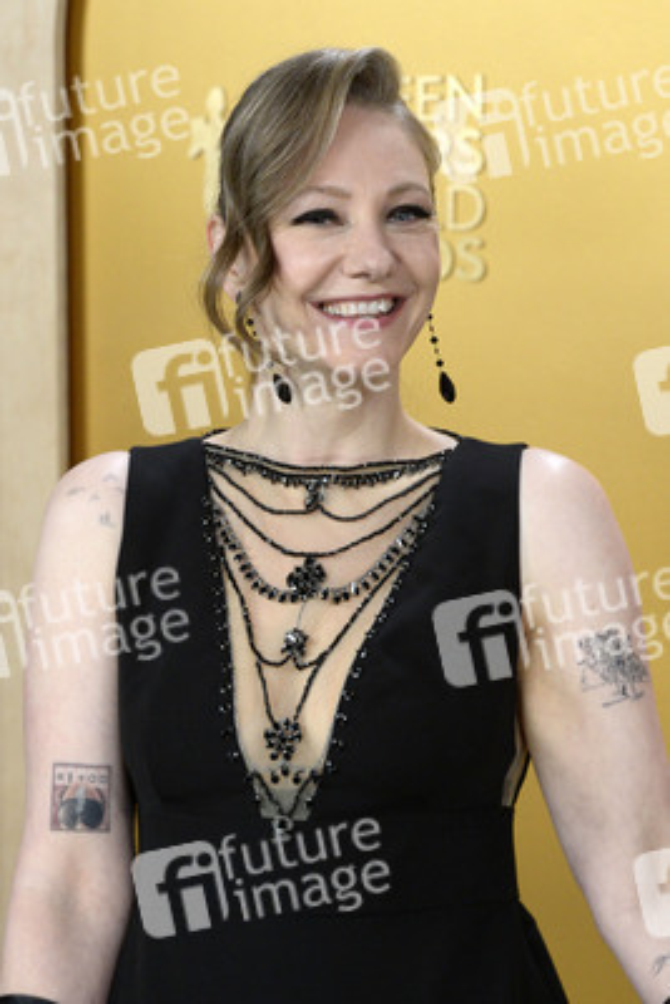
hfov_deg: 12.2
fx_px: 3124
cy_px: 502
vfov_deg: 18.3
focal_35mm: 112
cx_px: 335
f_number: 6.3
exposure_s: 1/250
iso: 2500
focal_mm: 112
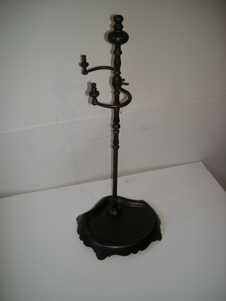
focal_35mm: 35
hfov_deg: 40.7
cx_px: 113
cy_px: 150
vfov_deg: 52.6
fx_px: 305
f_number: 2.8
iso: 50
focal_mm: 5.7
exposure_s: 1/56.6
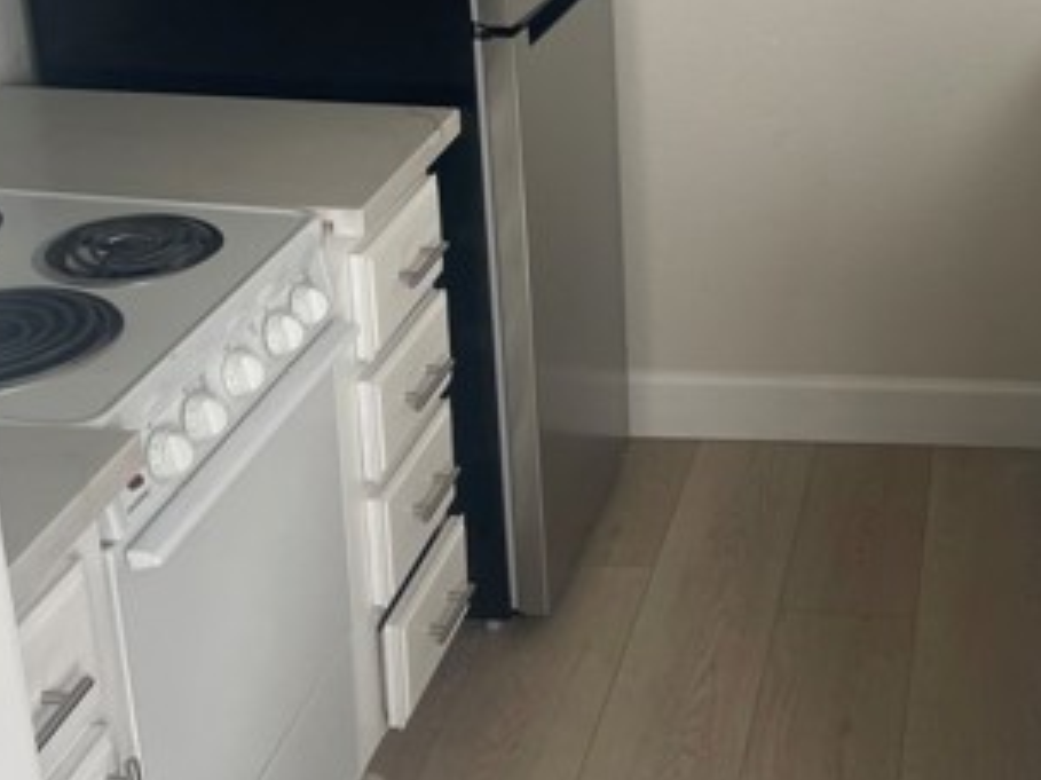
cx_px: 993
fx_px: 1653
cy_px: 45
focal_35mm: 55
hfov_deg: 32.7
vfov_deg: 25.5
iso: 50
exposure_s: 1/121
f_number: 1.6
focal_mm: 4.2
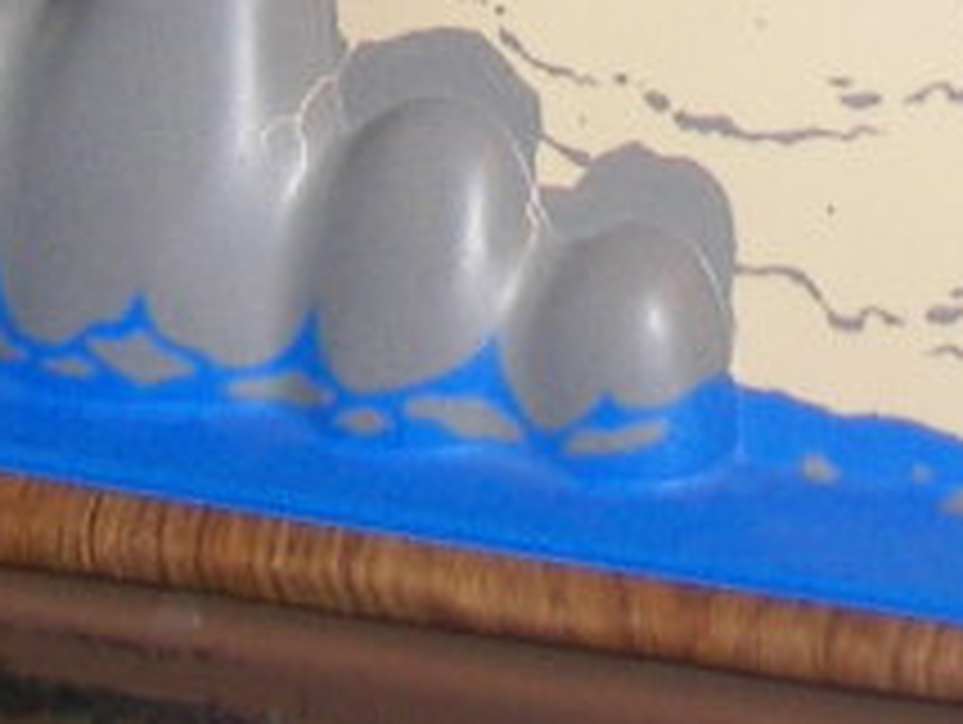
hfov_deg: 9.2
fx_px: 5988
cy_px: -553
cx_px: 842
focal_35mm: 215
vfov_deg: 6.8
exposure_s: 1/30
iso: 100
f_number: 2.8
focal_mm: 6
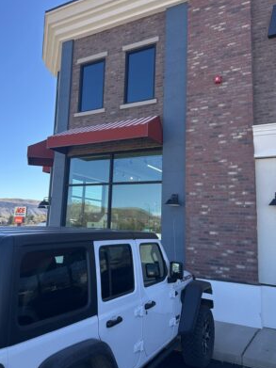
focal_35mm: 31
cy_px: 174
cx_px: 115
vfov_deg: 58.3
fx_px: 330
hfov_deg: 45.3
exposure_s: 1/1473
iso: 80
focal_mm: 6.86
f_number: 1.78
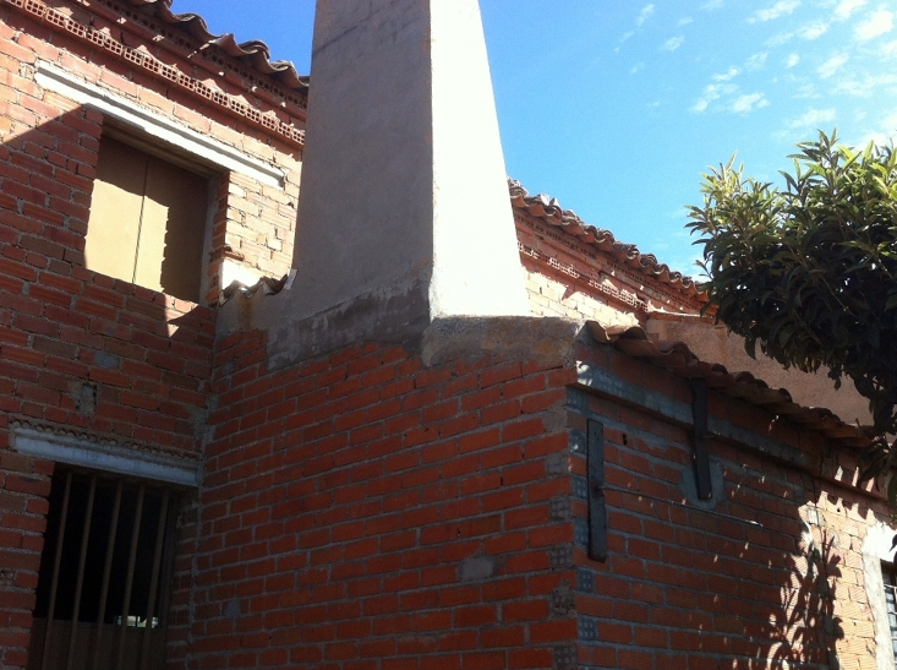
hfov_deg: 43.9
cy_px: 321
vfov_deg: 33.5
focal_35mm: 43
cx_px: 486
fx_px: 1112
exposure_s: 1/536
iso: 80
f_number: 2.8
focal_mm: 3.85
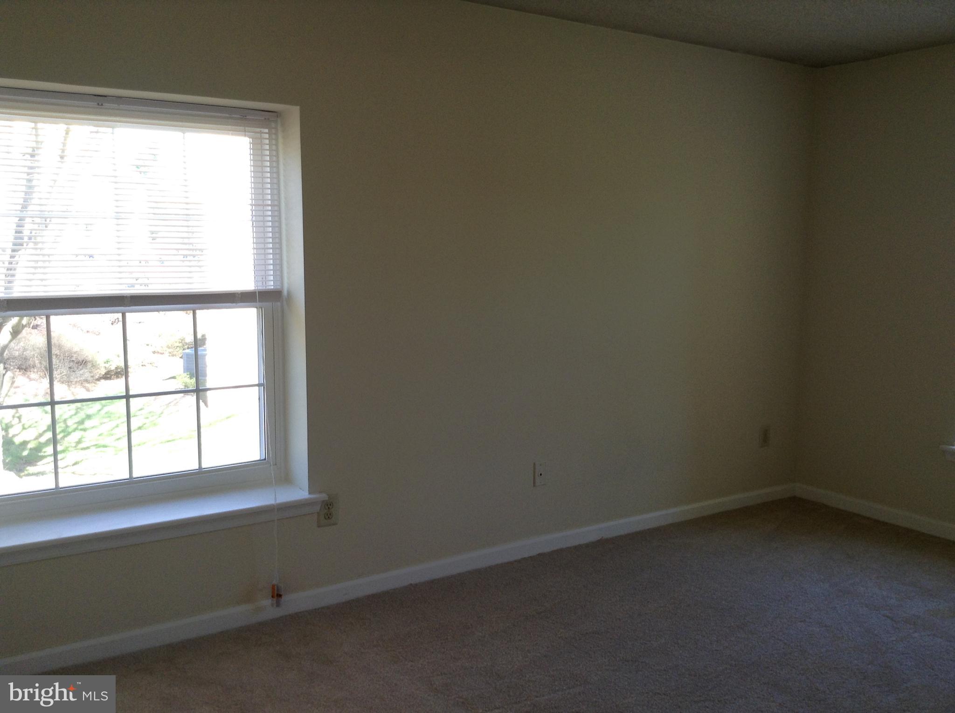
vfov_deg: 42.8
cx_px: 478
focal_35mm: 33
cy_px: 356
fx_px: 909
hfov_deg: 55.4
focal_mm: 3.3
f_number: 2.4
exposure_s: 1/40
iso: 32
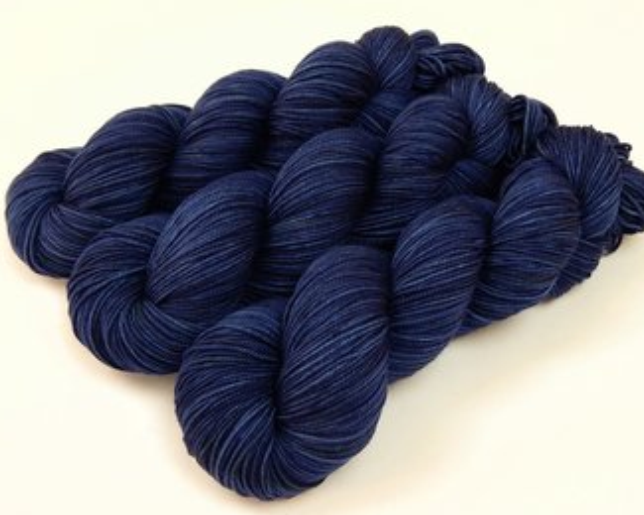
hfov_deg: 45.8
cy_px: 257
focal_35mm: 40
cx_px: 331
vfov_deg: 37.3
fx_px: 762
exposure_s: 1/30
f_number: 3.4
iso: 200
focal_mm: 6.8
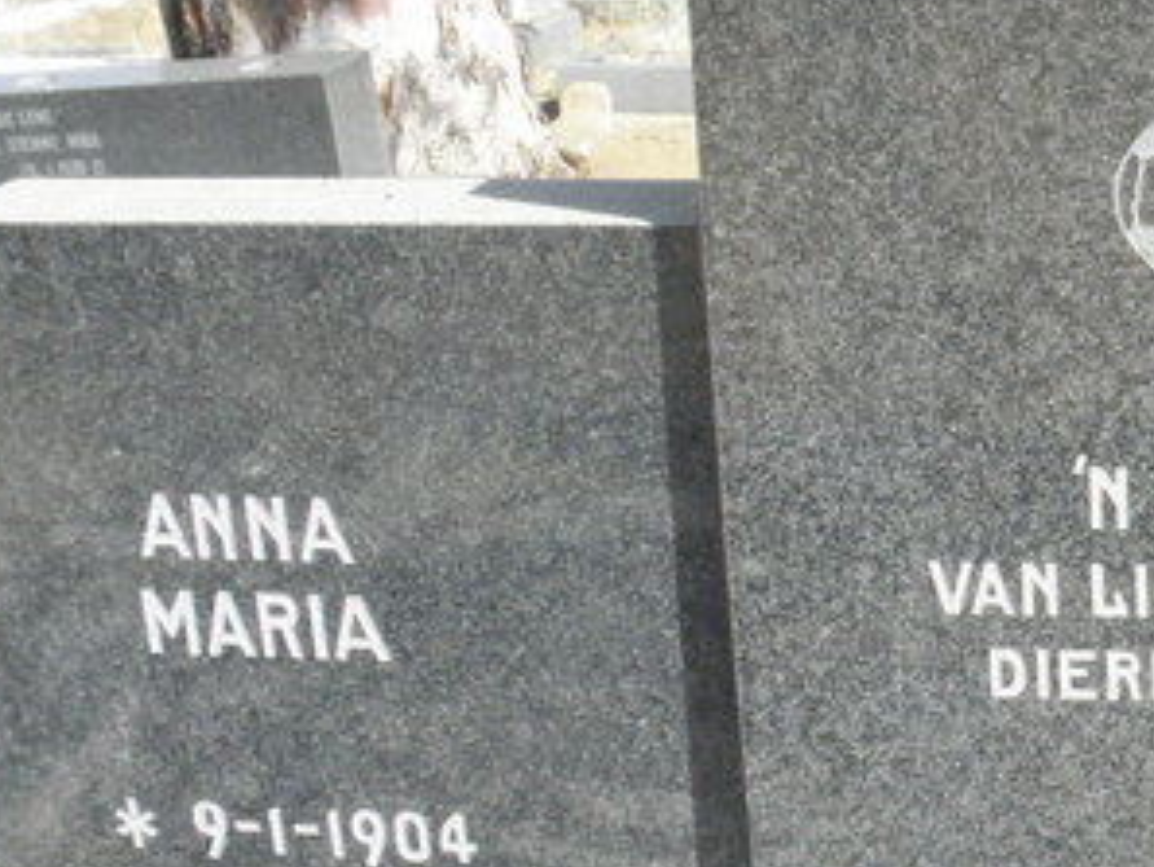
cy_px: 377
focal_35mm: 70
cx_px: 1189
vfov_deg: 21.0
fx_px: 2335
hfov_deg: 26.1
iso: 200
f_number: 6.3
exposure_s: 1/400
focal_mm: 4.6
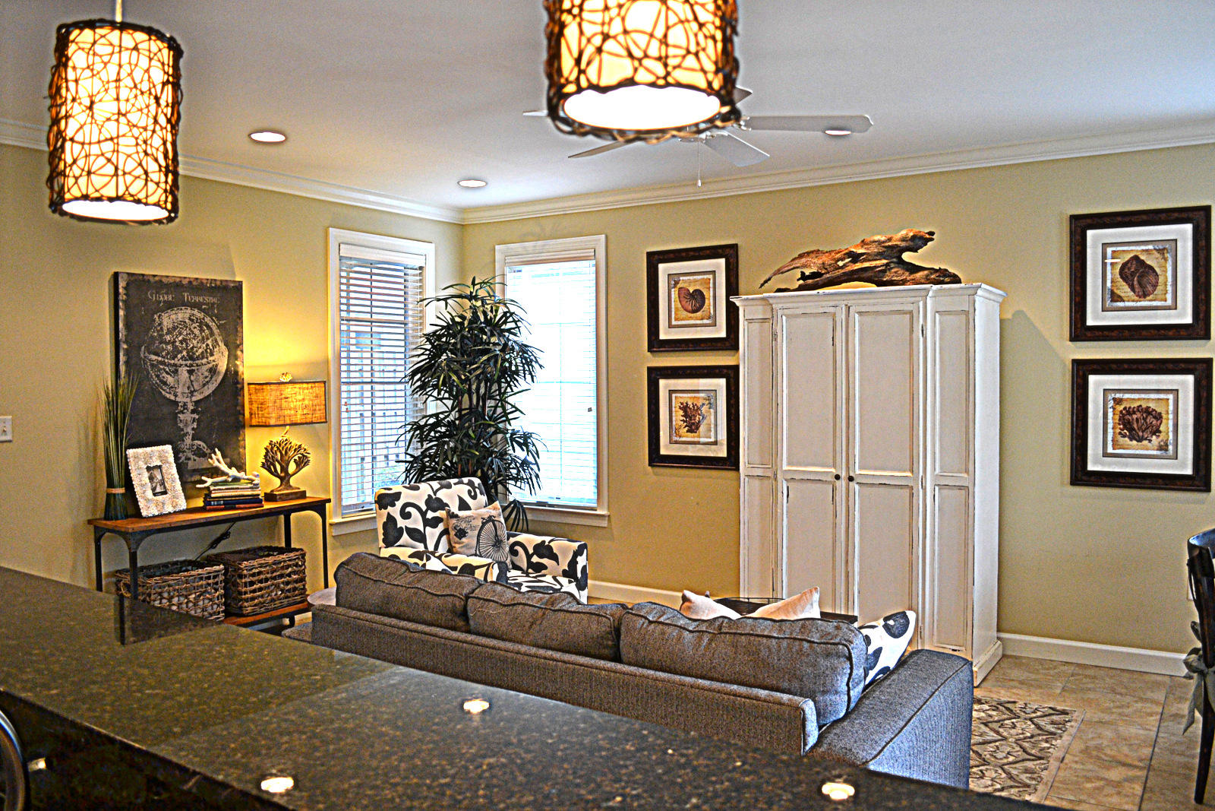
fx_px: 911
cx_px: 608
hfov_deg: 67.4
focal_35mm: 27
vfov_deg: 47.9
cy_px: 406
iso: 400
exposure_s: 1/40
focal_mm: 18
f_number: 3.5
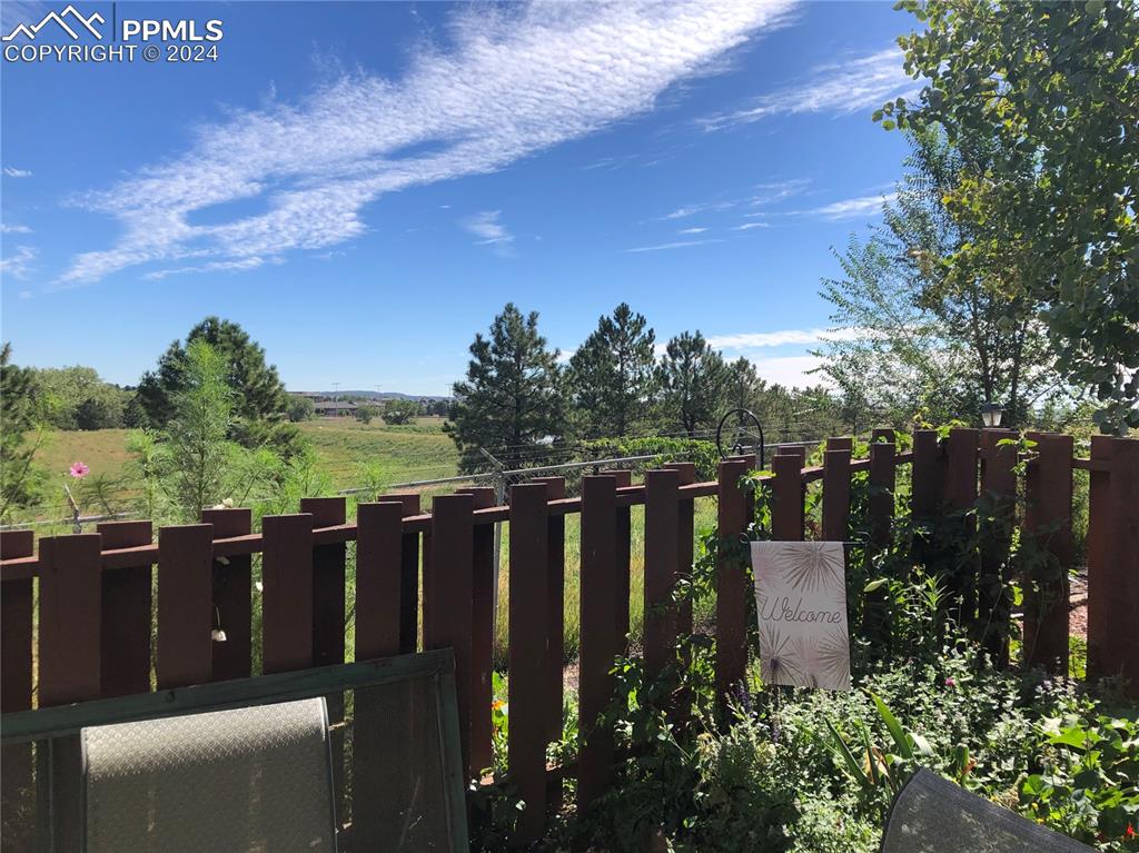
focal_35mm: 28
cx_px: 570
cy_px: 426
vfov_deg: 49.7
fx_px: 921
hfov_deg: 63.5
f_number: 1.8
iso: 20
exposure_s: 1/2114
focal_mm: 3.99
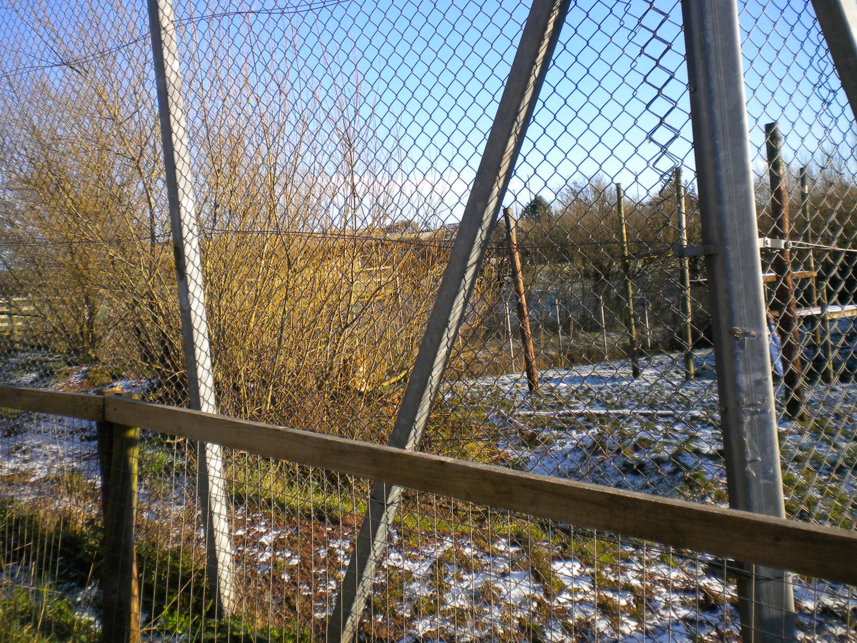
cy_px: 322
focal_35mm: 35
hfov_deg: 52.6
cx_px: 428
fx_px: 867
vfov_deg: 40.7
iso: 85
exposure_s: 1/263
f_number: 4.6
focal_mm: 6.3
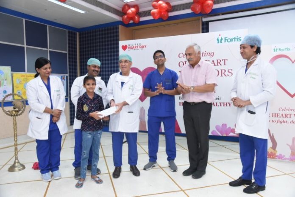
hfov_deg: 65.5
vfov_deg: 46.4
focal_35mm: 28
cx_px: 148
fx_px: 229
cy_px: 98
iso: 2500
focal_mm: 28
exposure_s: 1/100
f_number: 5.6
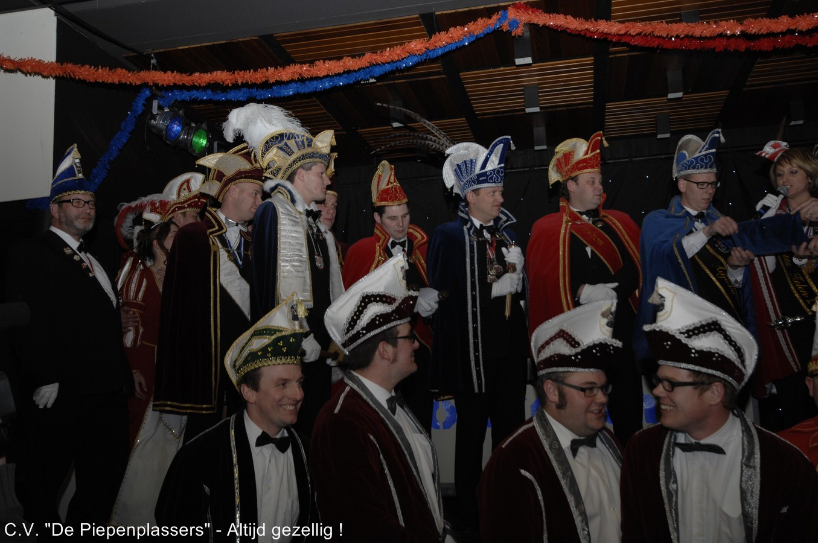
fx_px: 817
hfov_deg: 53.2
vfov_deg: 36.8
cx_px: 409
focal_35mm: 36
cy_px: 272
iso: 250
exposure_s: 1/125
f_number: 5.6
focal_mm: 24
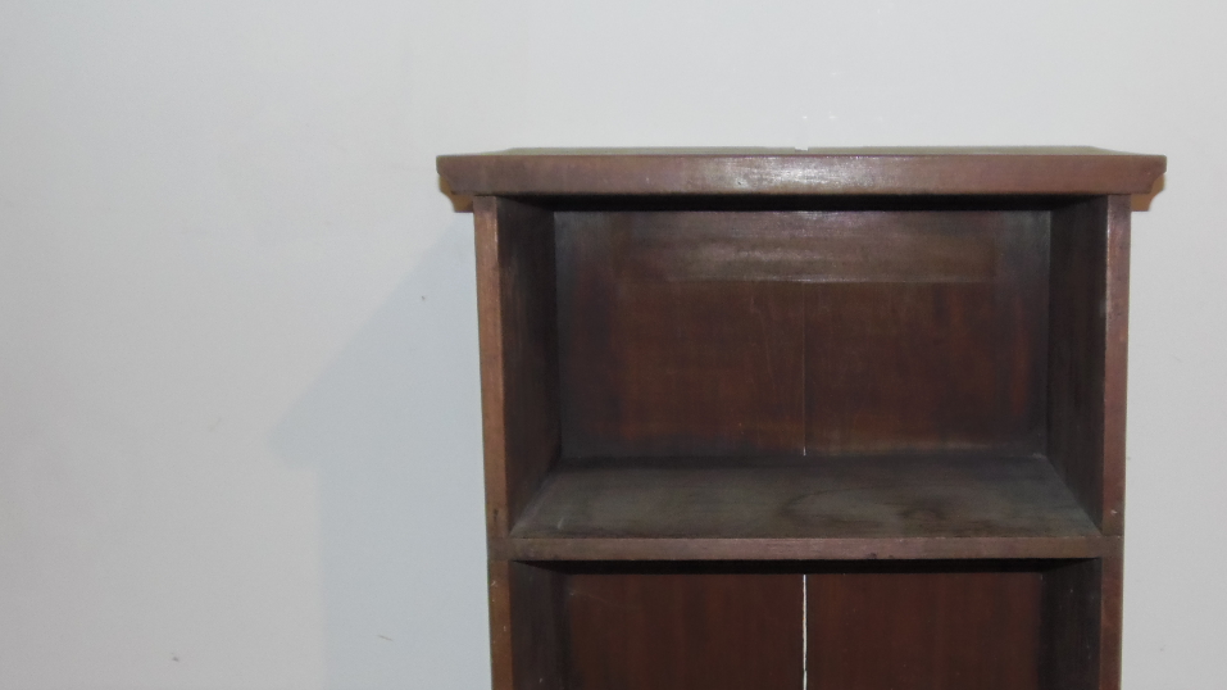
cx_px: 749
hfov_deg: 40.4
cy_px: 521
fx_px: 1659
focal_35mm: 51
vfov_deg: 23.2
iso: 200
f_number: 3.4
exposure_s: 1/15
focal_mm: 6.5
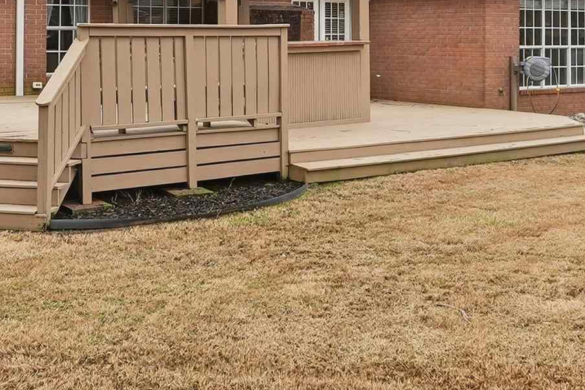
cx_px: 194
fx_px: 862
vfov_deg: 24.5
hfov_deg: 37.1
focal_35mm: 53
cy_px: 11
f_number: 9
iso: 250
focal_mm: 16
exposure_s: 1/500
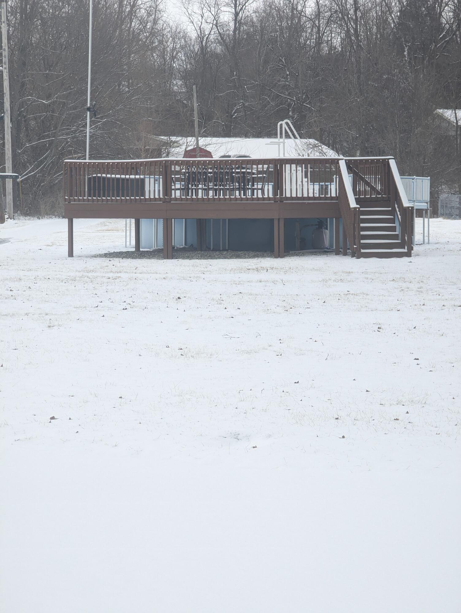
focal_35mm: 106
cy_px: 306
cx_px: 230
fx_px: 1878
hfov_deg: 14.0
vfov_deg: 18.5
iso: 40
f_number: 3.5
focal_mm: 19
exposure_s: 1/214
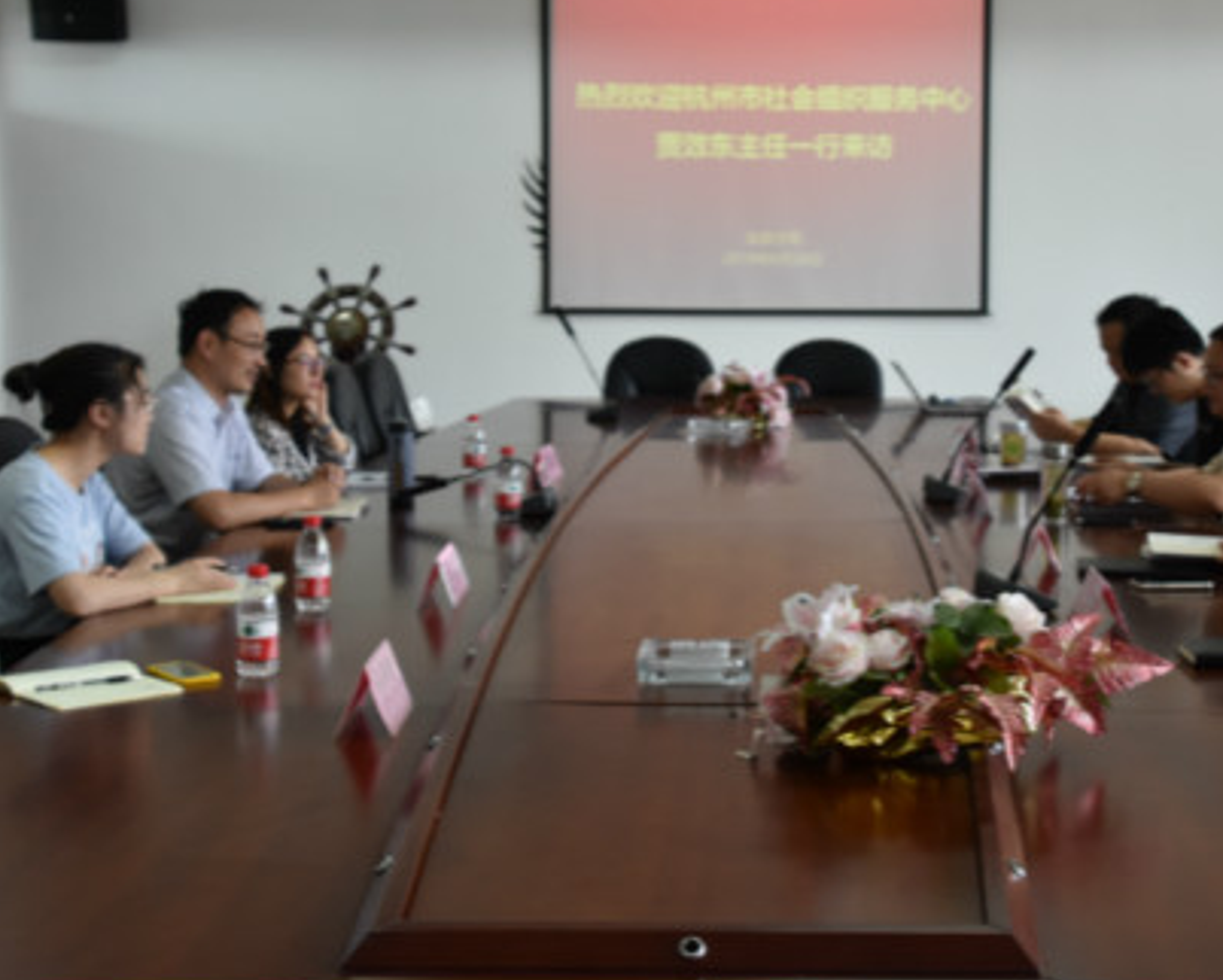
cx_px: 733
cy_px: 388
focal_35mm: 63
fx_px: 2281
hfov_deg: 29.9
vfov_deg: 24.2
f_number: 6.3
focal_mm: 30
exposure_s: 1/160
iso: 800
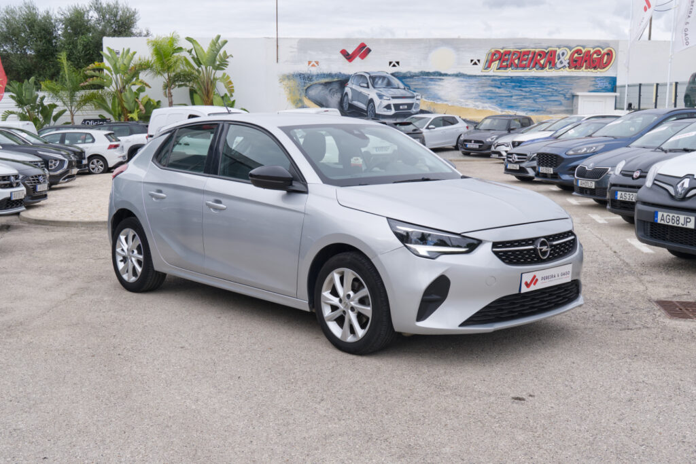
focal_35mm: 42
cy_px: 232
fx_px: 812
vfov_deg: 31.9
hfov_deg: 46.4
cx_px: 348
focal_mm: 28
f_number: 9
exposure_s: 1/160
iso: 160
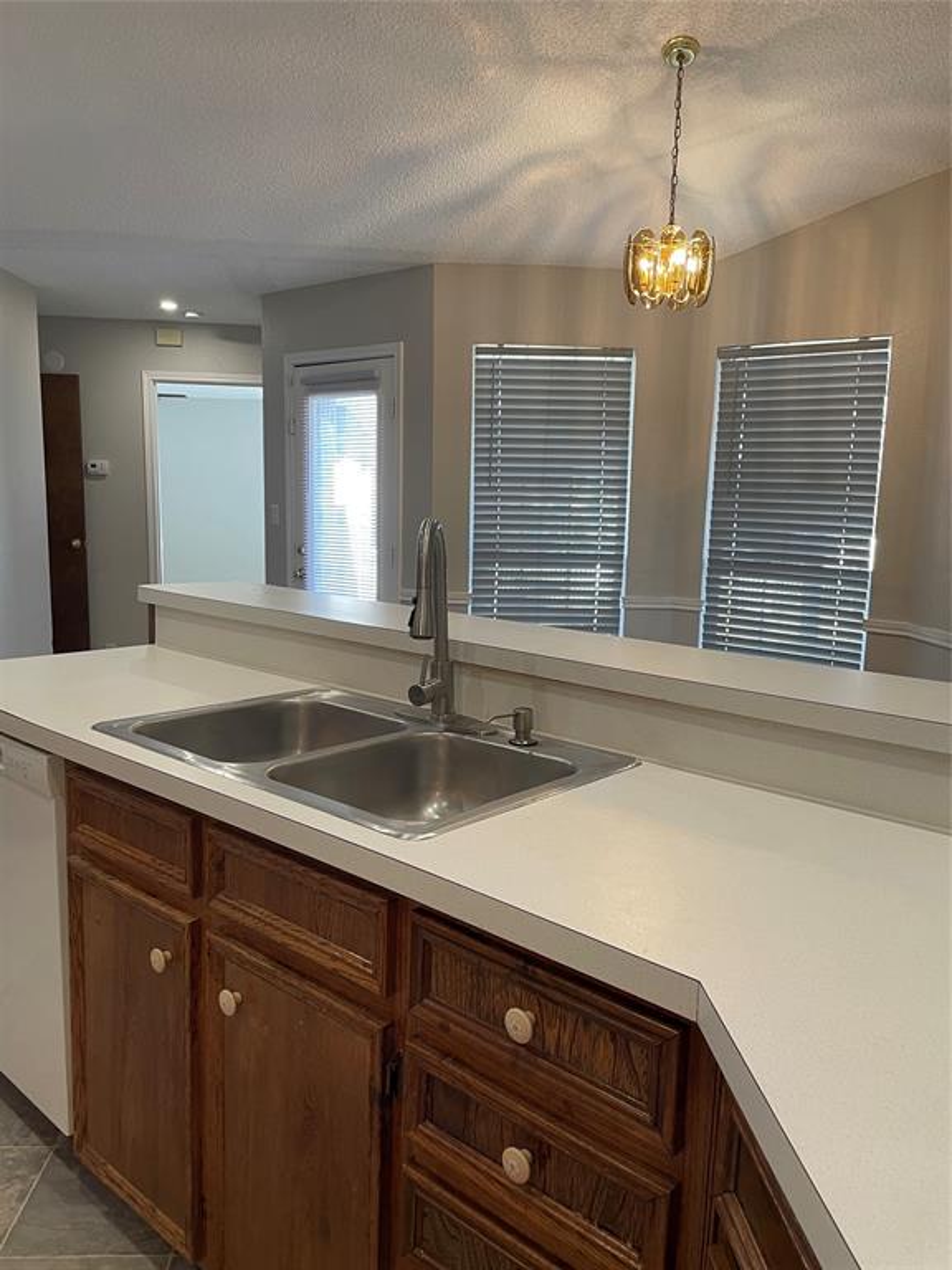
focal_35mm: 26
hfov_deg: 53.1
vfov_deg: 67.3
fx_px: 953
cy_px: 635
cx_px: 476
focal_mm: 4.2
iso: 80
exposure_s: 1/60
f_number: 1.6
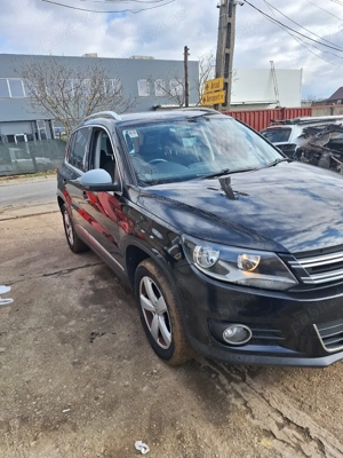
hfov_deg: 58.9
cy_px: 229
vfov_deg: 73.9
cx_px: 172
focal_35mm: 23
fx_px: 304
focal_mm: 5.54
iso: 40
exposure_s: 1/1111
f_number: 1.8
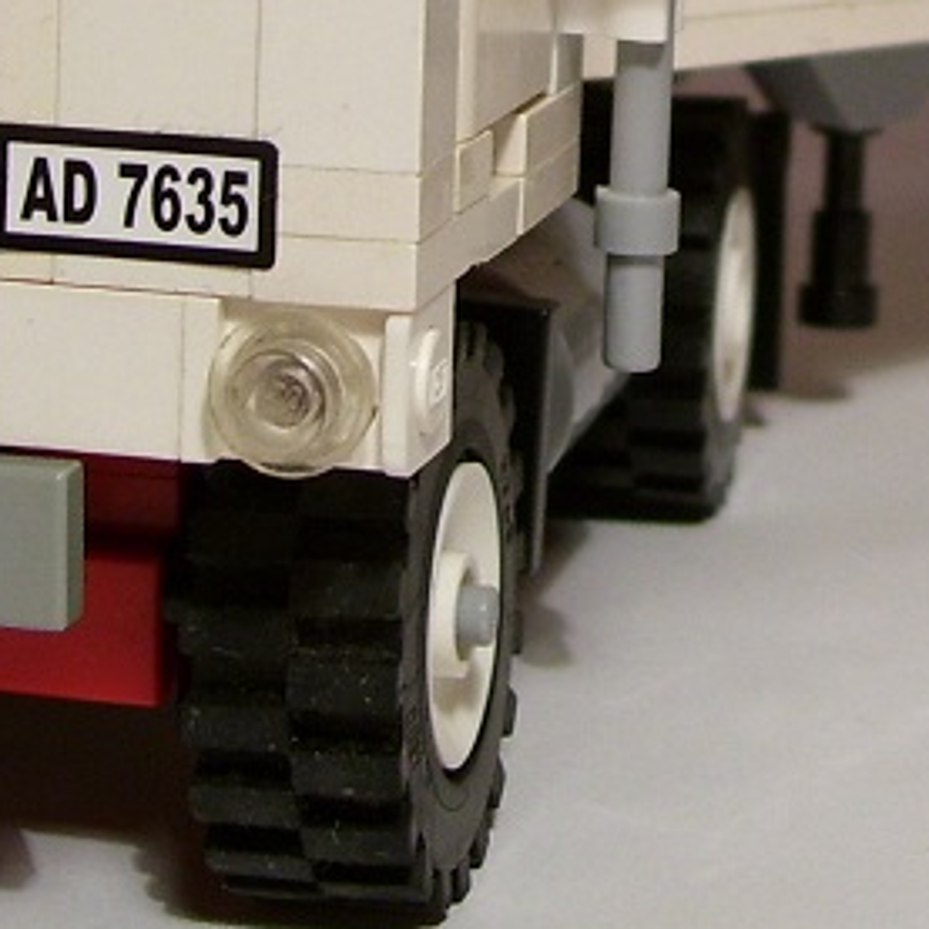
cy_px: -218
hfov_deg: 14.3
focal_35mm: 121
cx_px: 818
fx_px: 3674
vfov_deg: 13.9
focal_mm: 6
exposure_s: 1/30
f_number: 2.7
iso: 80
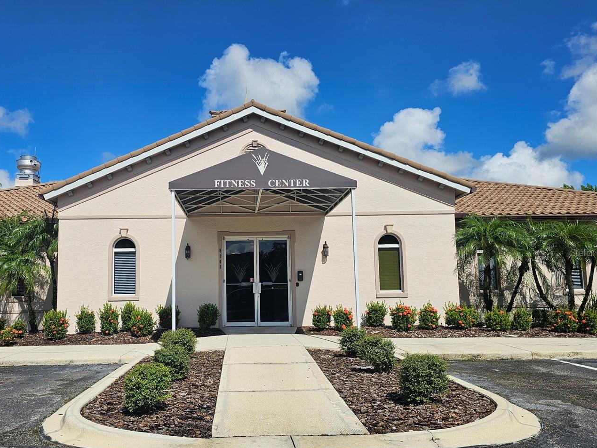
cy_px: 252
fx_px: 500
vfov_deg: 48.1
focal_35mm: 29
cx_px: 239
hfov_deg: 61.1
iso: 10
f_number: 1.7
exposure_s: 1/1493
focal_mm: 6.3
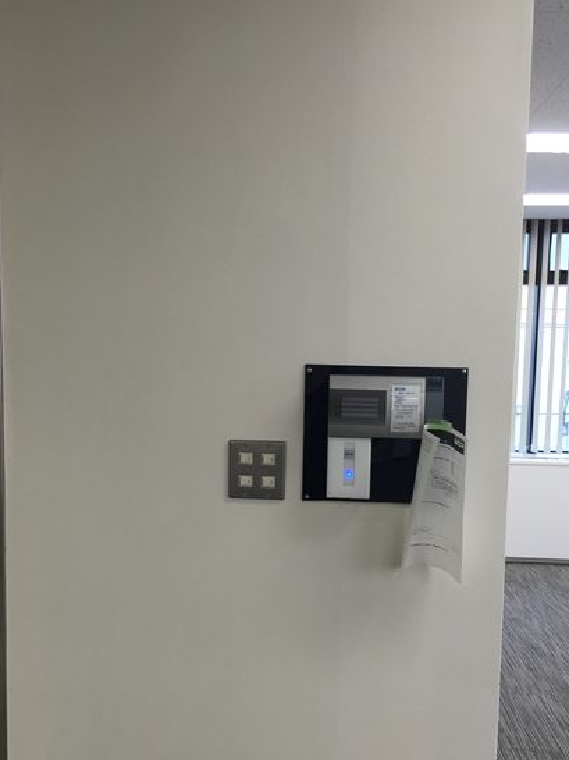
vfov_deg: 53.8
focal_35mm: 34
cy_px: 425
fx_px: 746
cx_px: 280
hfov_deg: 41.8
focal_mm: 4.15
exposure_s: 1/60
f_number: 2.2
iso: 40
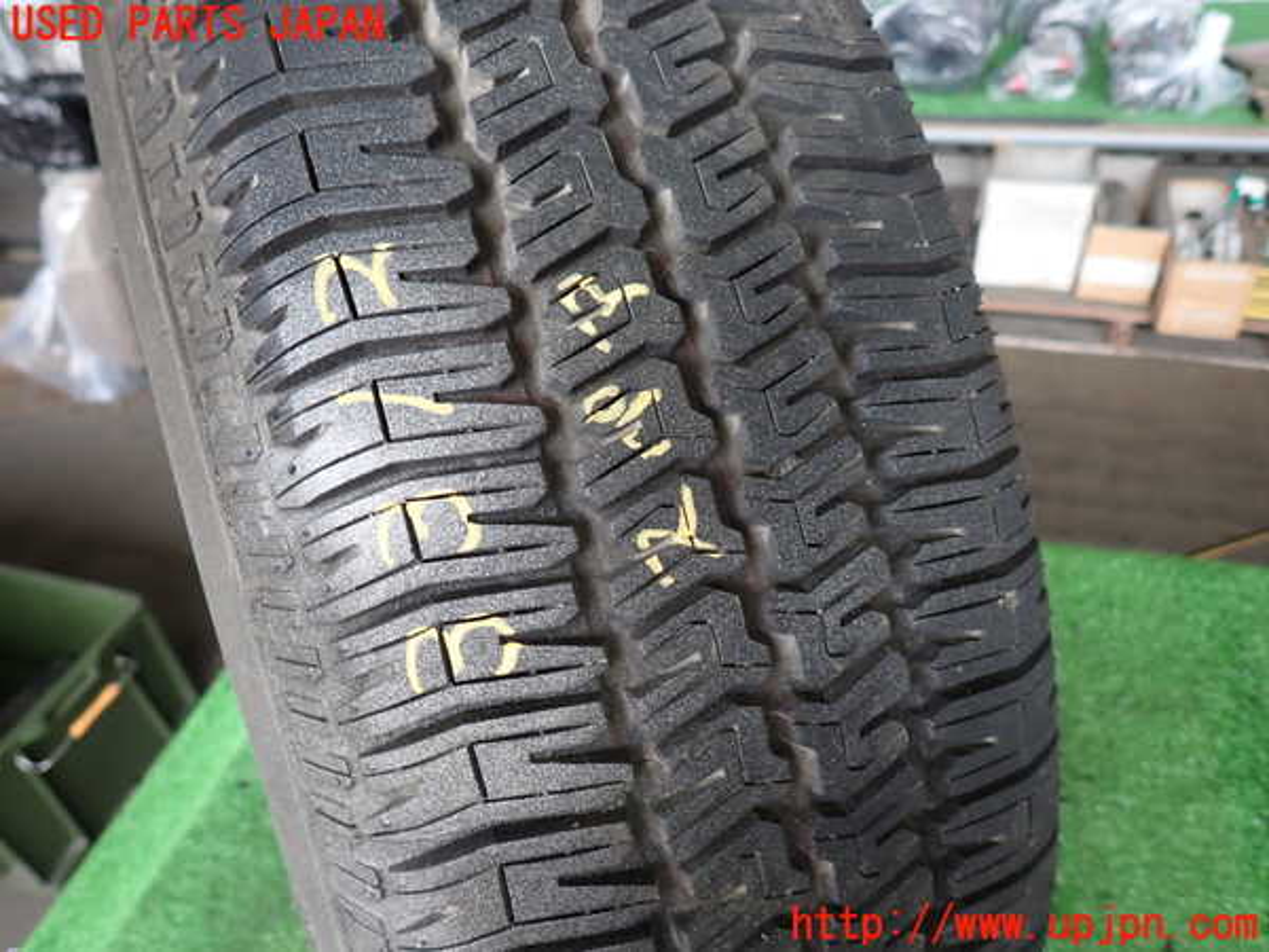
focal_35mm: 25
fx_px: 916
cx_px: 634
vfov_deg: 54.9
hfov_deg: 69.4
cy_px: 476
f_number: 2
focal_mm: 4.5
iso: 125
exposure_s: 1/60
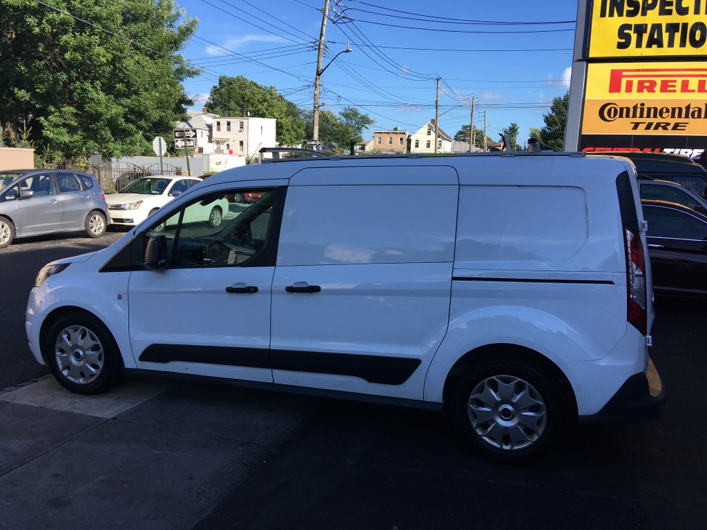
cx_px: 354
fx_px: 592
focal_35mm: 29
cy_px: 265
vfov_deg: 48.2
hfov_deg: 61.7
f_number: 2.2
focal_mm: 4.15
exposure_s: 1/1012
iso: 25
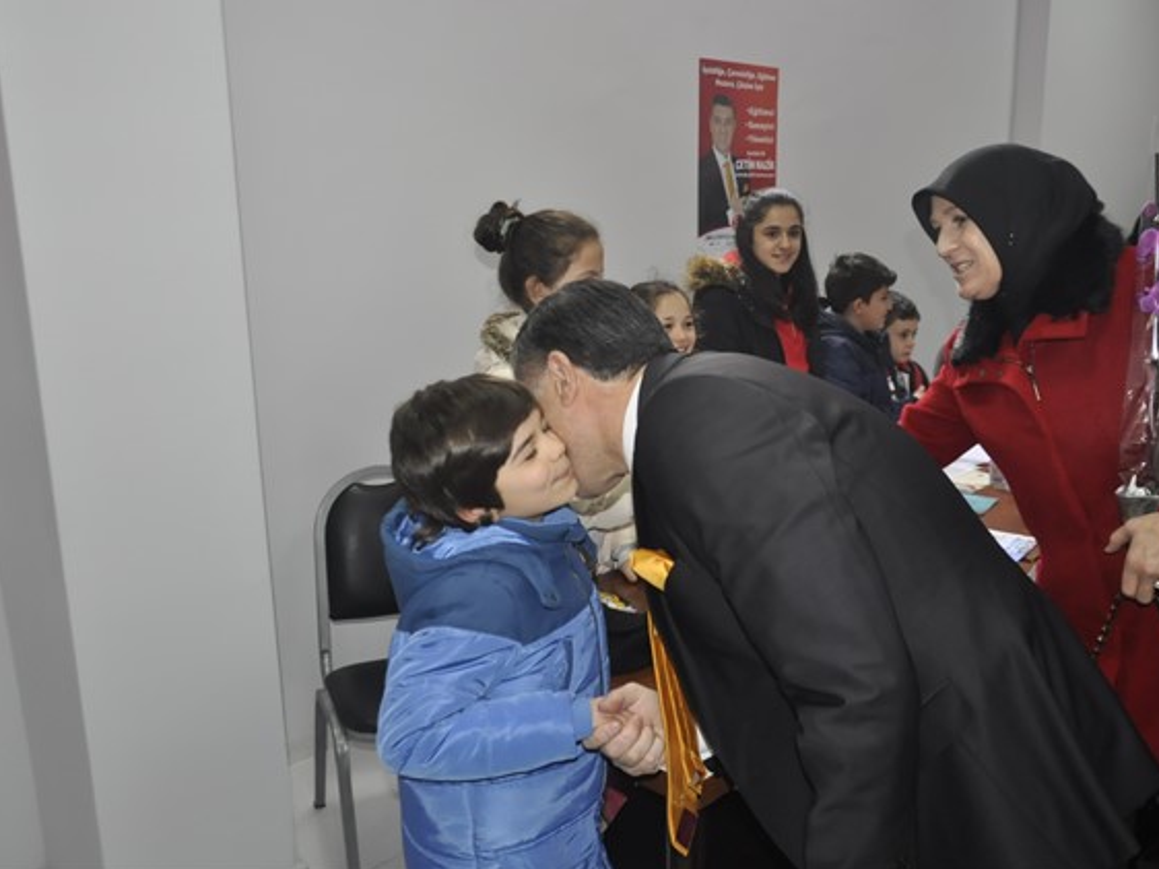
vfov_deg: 46.8
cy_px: 429
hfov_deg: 60.0
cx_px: 600
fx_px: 1004
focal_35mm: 30
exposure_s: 1/60
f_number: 4.5
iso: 1000
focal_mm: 18
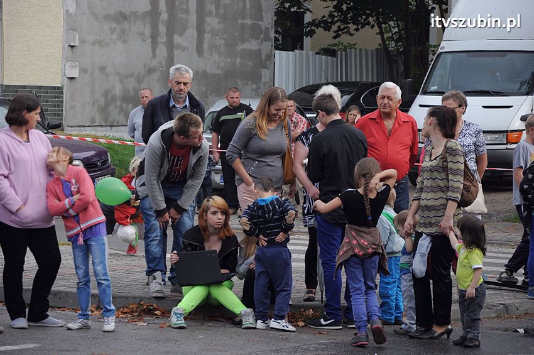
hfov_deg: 14.0
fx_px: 2178
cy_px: 178
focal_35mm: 147
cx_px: 267
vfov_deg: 9.3
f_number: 6.3
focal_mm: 98
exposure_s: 1/640
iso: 400
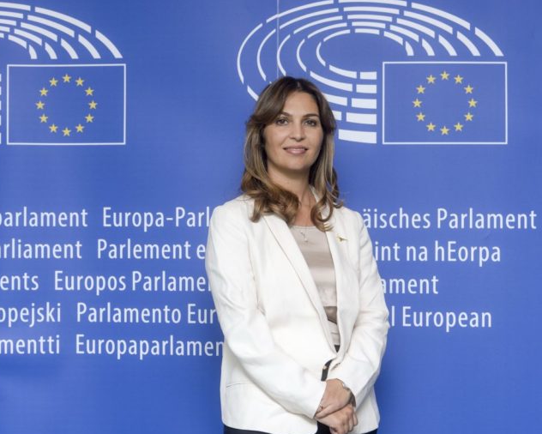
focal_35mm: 98
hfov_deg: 19.6
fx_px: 1573
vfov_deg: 15.7
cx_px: 288
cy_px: 218
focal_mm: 86
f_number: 6.3
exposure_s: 1/250
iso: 500
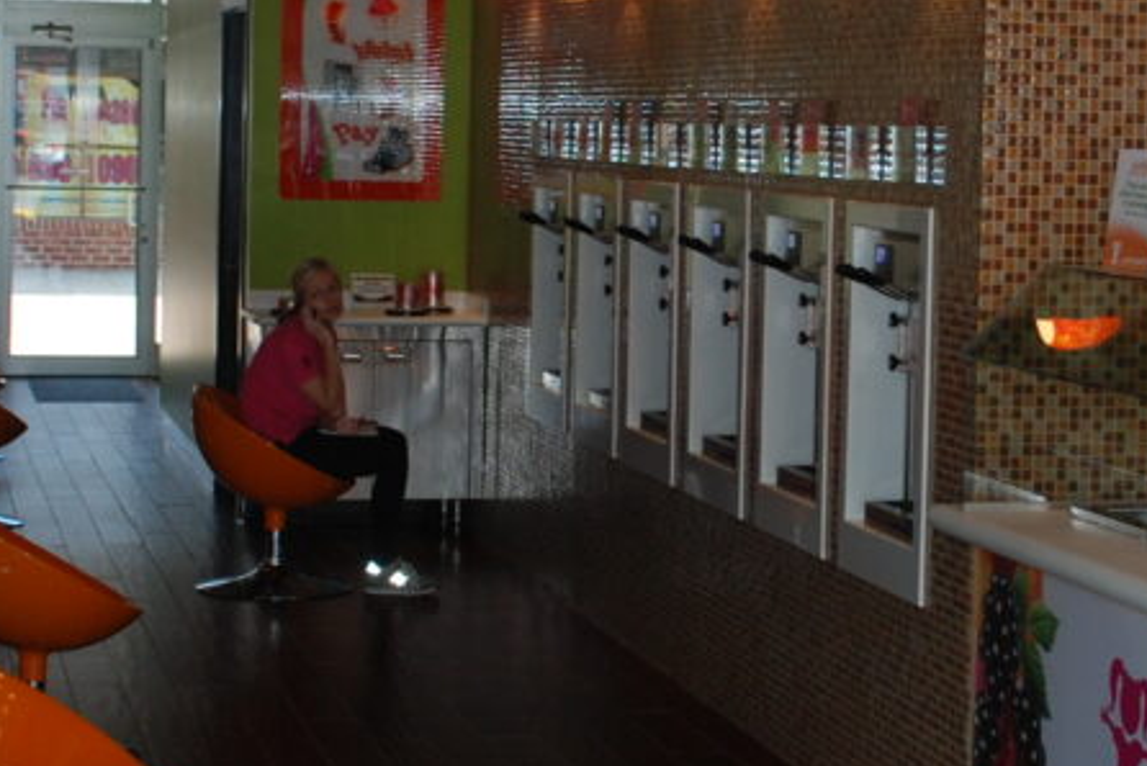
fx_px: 2965
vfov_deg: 14.7
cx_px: 687
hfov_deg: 21.9
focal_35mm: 93
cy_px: 290
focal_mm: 18
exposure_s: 1/60
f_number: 3.5
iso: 220
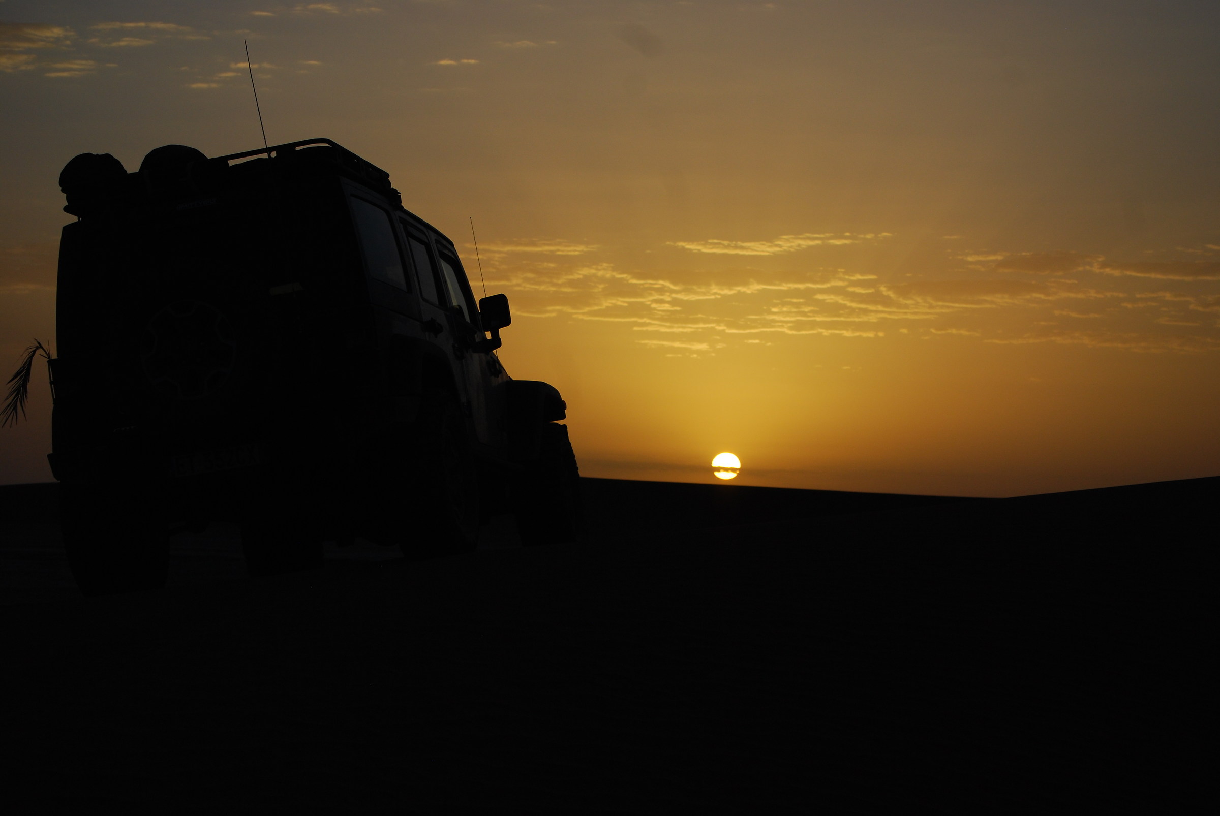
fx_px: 2799
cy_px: 408
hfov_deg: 24.6
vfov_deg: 16.6
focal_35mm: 82
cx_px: 610
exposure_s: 1/1600
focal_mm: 55
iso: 200
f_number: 5.6
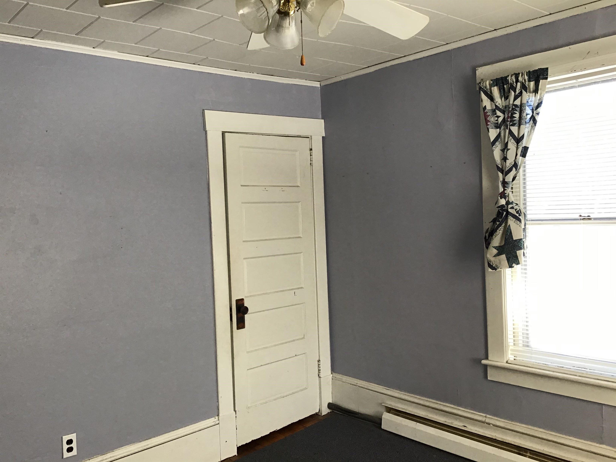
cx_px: 308
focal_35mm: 31
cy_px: 231
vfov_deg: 45.4
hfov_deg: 58.4
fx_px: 552
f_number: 2.4
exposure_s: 1/40
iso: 25
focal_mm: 3.3
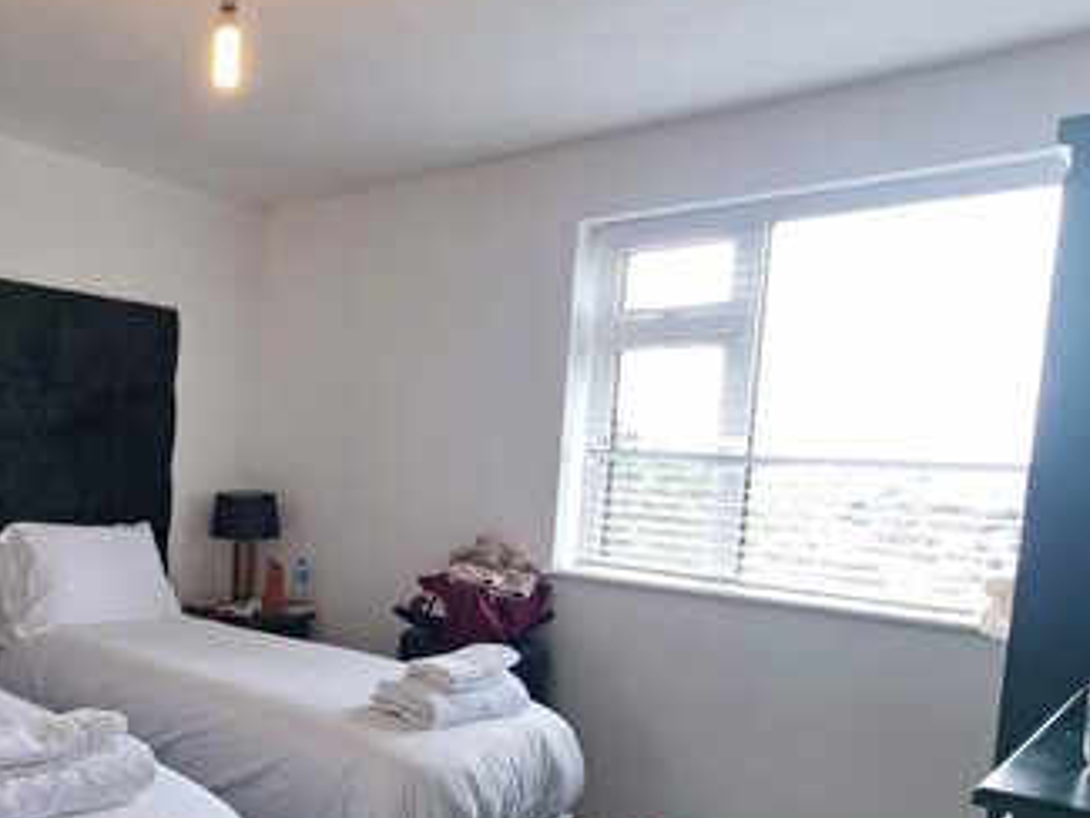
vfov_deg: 49.3
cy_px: 511
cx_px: 148
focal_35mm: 28
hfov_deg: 56.4
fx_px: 882
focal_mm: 2.2
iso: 50
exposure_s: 1/100
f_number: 2.2
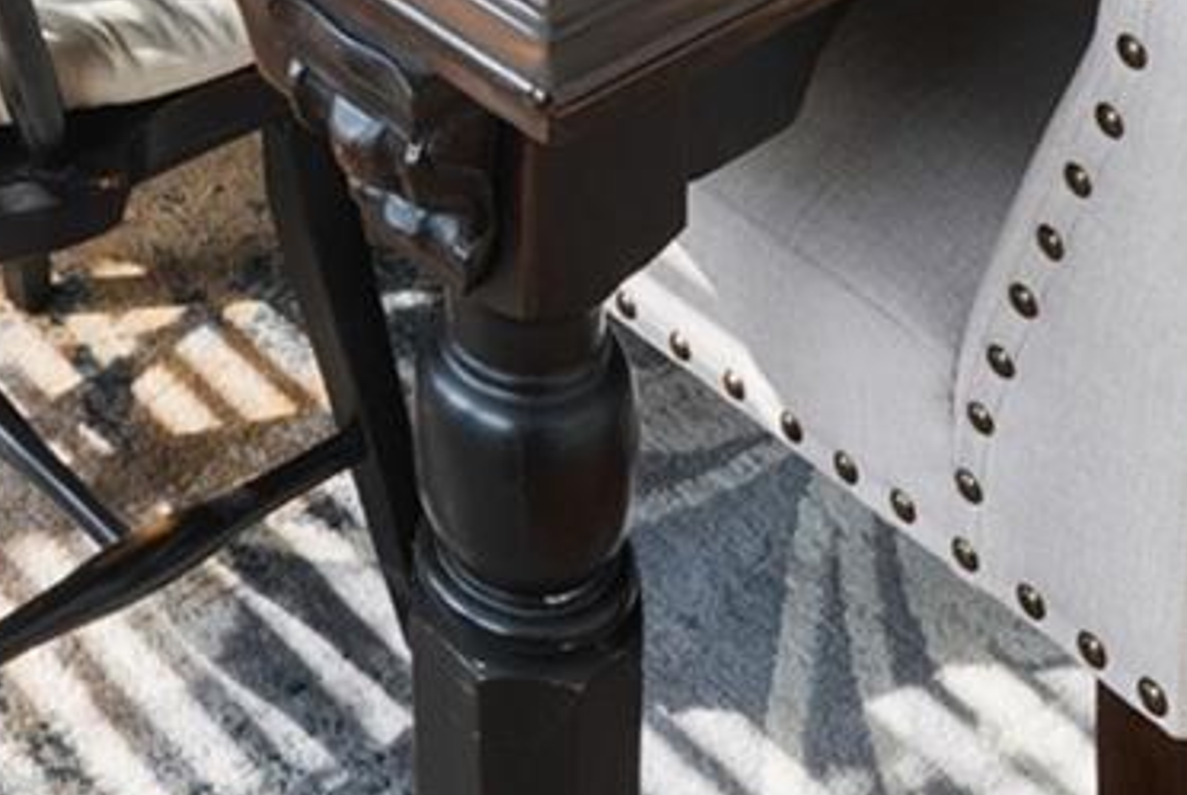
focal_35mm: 66
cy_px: -1173
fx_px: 2179
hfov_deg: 29.4
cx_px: 156
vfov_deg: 13.8
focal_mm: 12
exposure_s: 1/13
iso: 250
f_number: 9
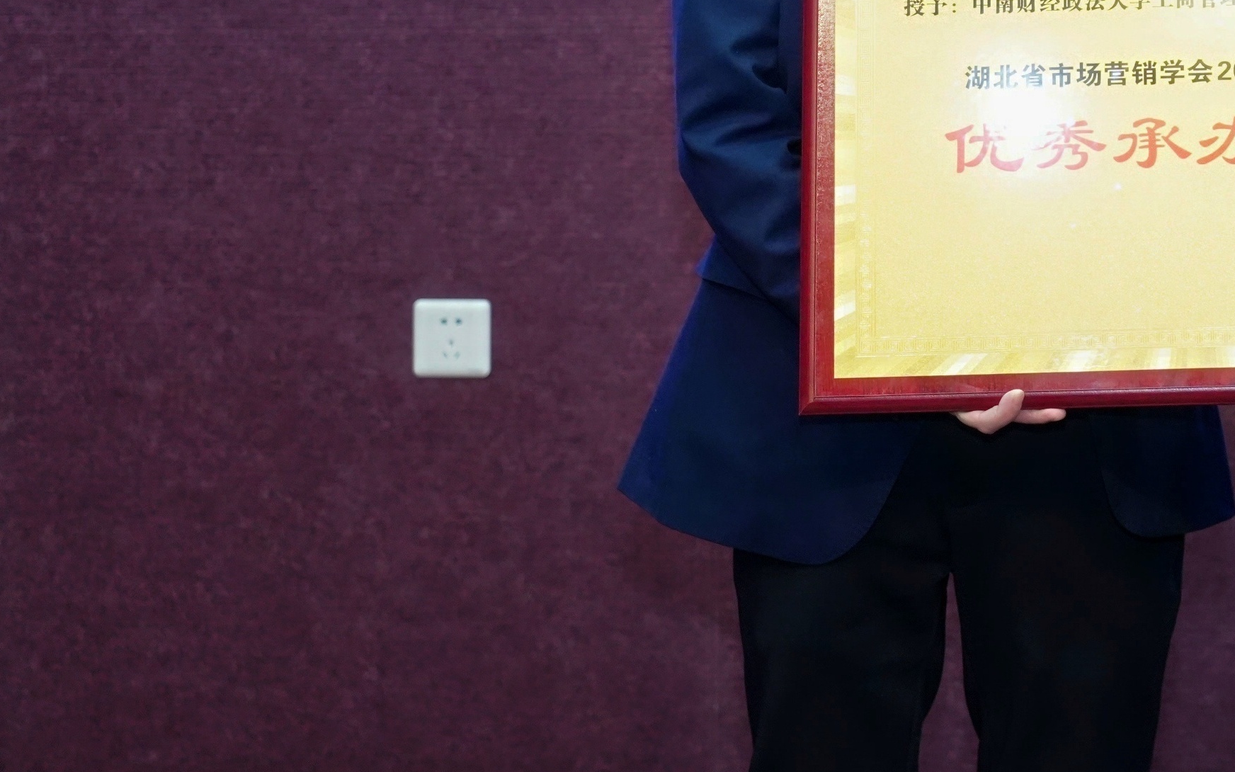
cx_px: 1256
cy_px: -172
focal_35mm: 122
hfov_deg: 16.7
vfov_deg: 10.5
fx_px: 4106
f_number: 4
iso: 1000
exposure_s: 1/160
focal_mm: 51
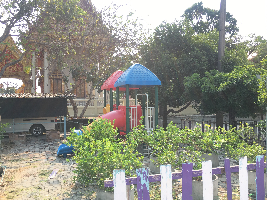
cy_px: 101
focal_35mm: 32
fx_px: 247
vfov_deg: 44.2
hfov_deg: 56.8
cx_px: 123
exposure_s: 1/463
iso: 25
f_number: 2.2
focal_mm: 4.15
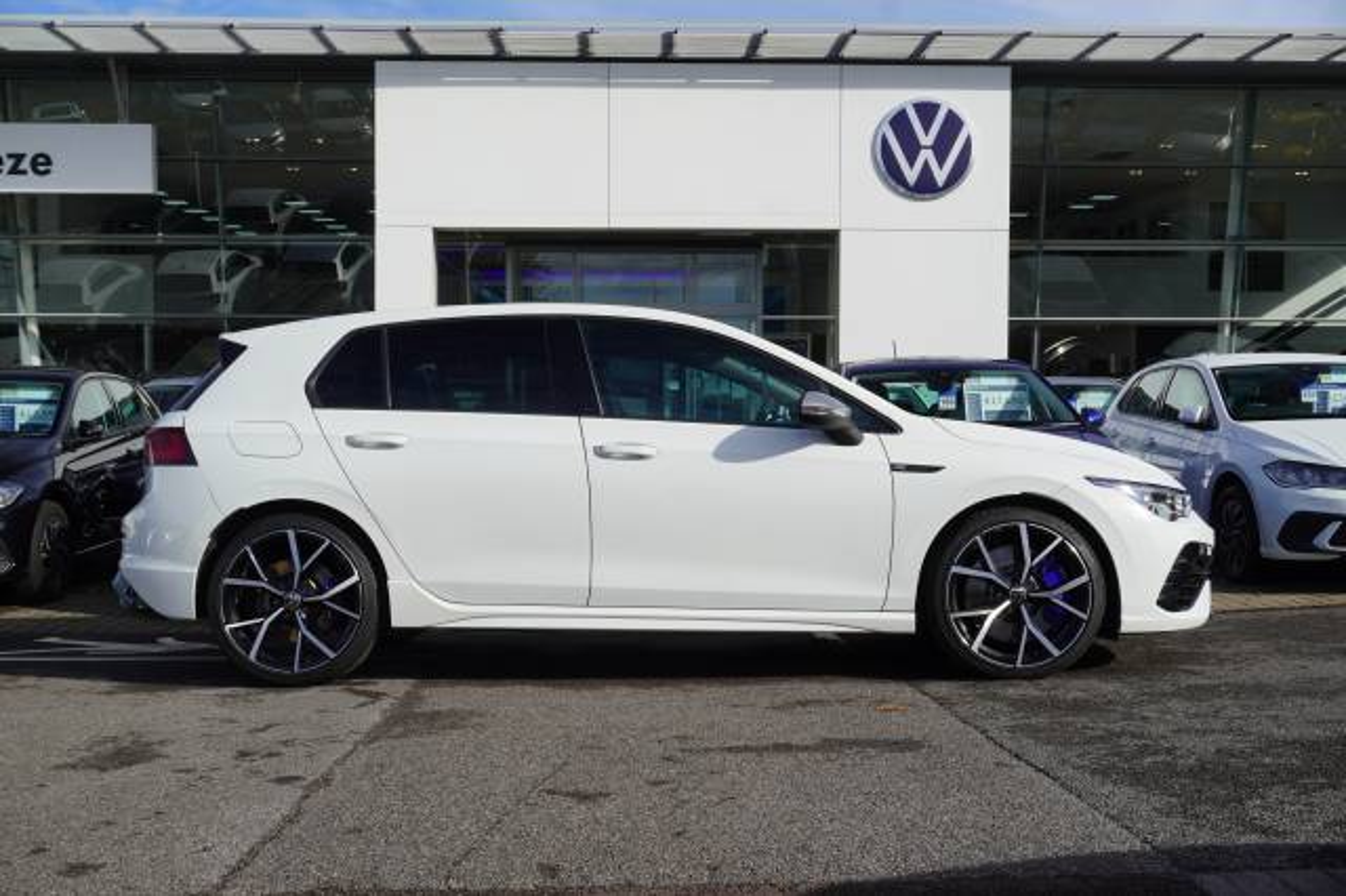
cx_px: 673
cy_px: 448
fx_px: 1513
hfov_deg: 47.9
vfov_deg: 33.0
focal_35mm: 40
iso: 100
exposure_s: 1/125
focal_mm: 27
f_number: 10
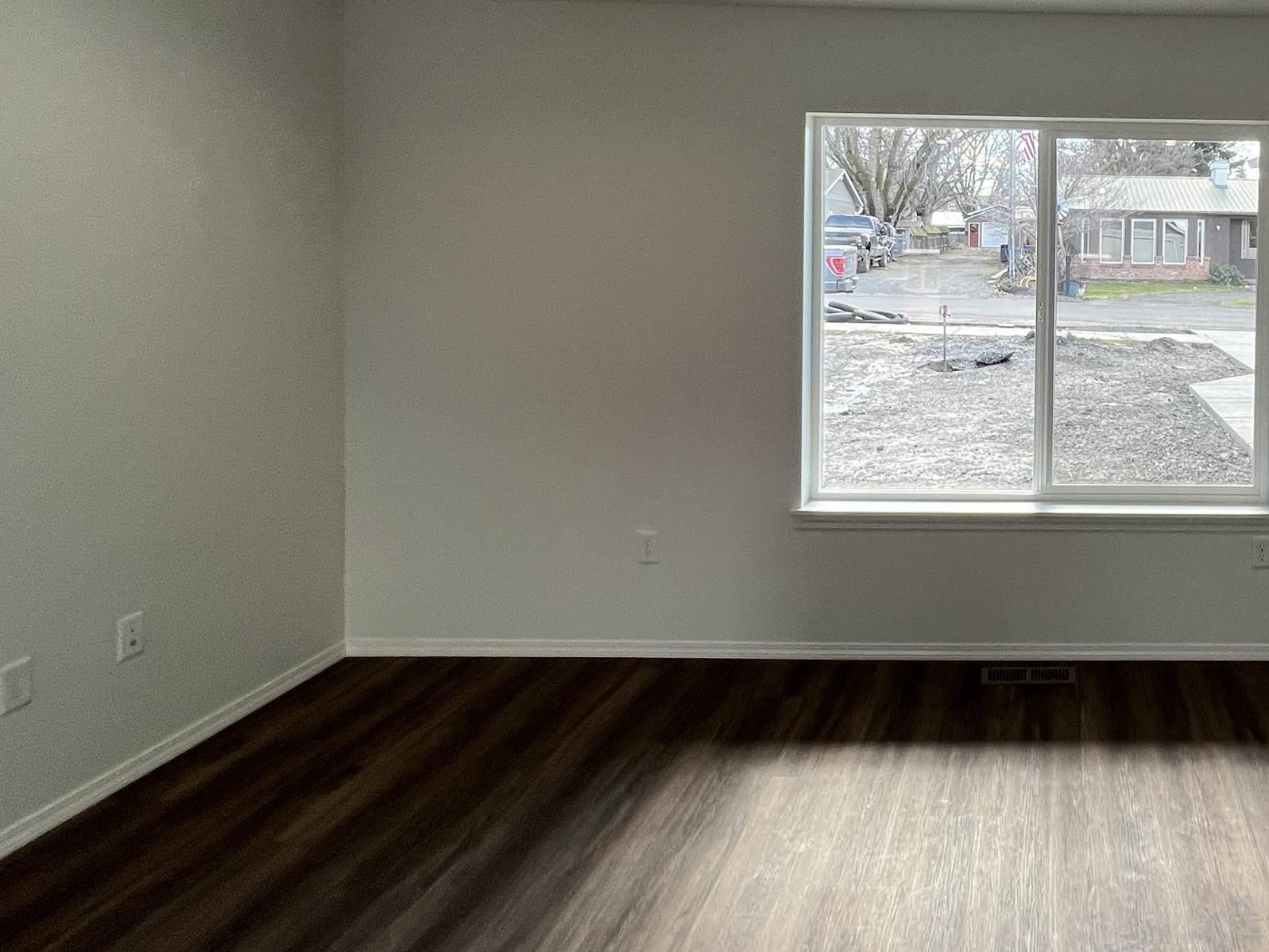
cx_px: 1075
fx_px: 917
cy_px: 257
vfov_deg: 52.8
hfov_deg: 61.5
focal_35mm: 25
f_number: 1.8
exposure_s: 1/120
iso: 64
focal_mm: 1.57
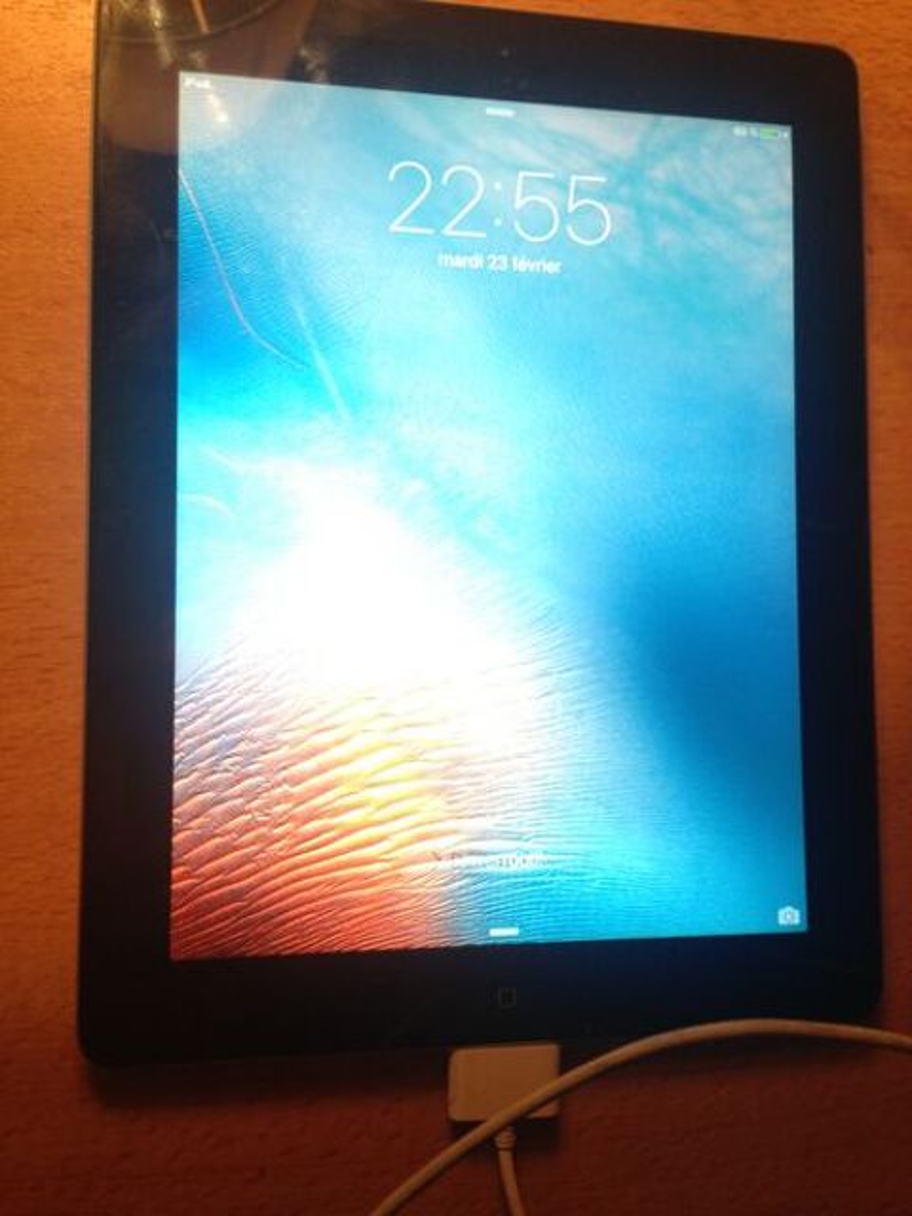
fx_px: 1159
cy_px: 608
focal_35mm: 33
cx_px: 456
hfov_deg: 42.9
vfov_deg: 55.4
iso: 80
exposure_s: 1/20
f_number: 2.4
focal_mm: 4.12
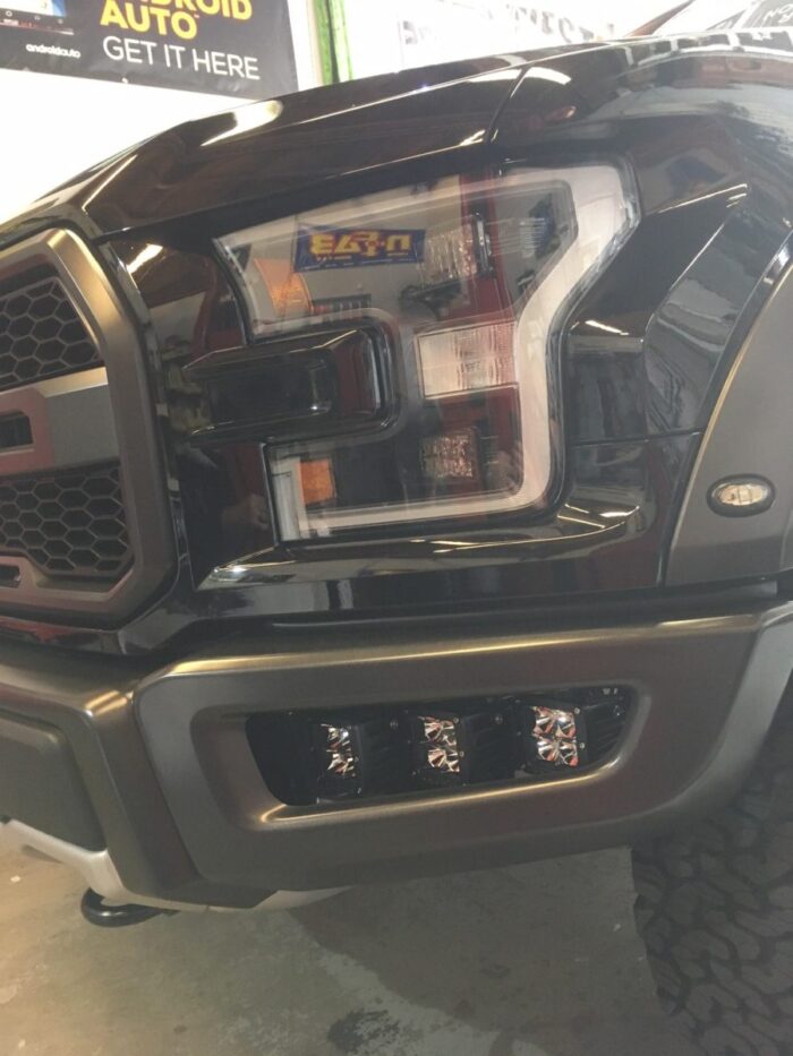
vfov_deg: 61.7
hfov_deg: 48.2
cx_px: 396
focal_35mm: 29
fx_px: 886
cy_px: 528
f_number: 2.2
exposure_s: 1/30
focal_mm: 4.15
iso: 160
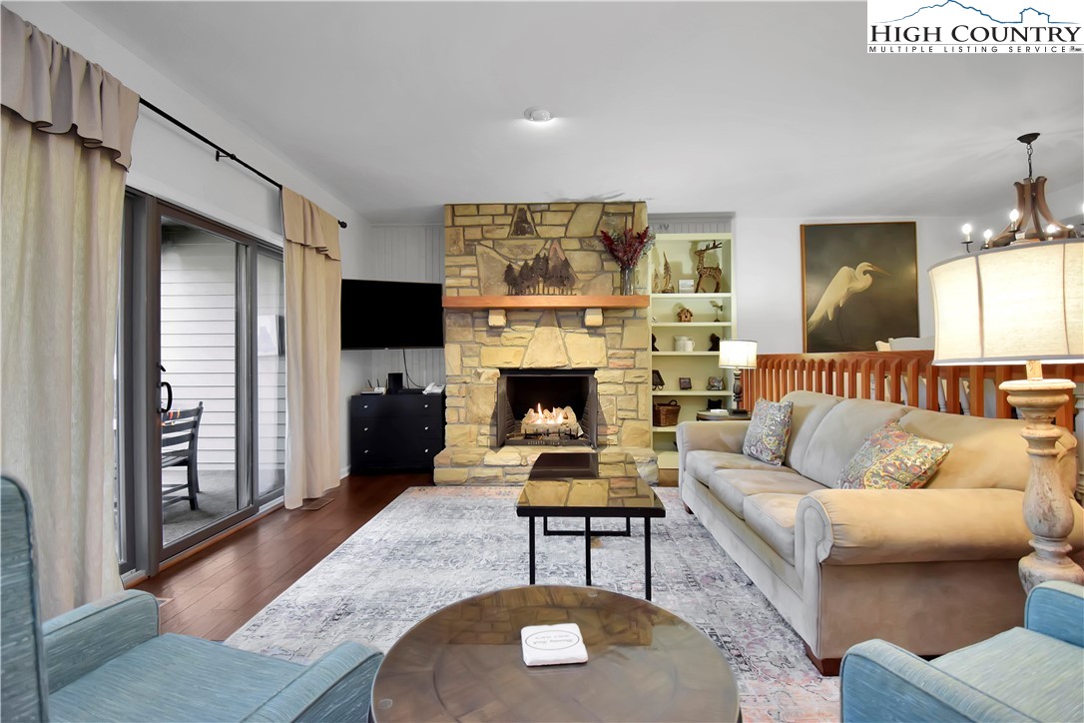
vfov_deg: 77.3
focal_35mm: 15
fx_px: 452
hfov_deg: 100.4
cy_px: 362
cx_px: 542
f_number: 4.5
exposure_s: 1/60
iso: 1250
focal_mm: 10
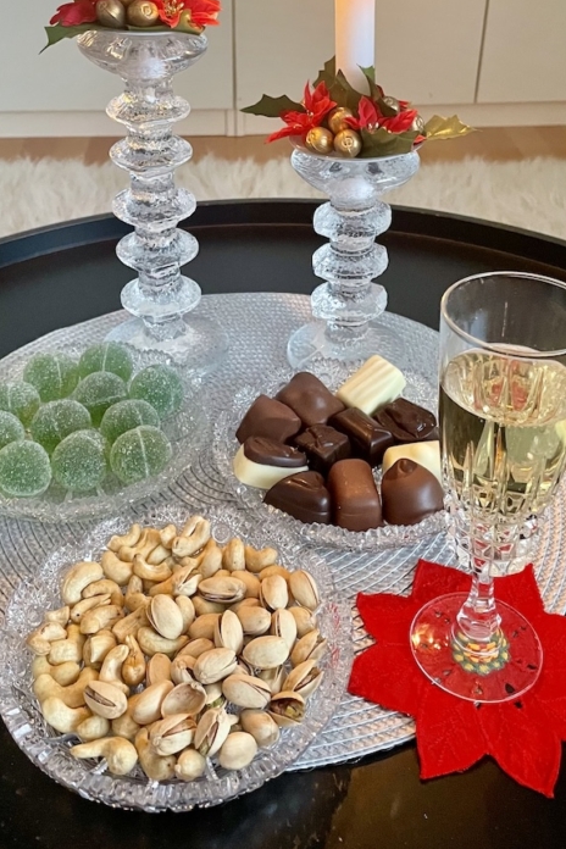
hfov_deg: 33.4
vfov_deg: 47.7
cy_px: 282
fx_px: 943
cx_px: 269
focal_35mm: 40
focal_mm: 4.2
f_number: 1.6
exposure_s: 1/33
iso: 400
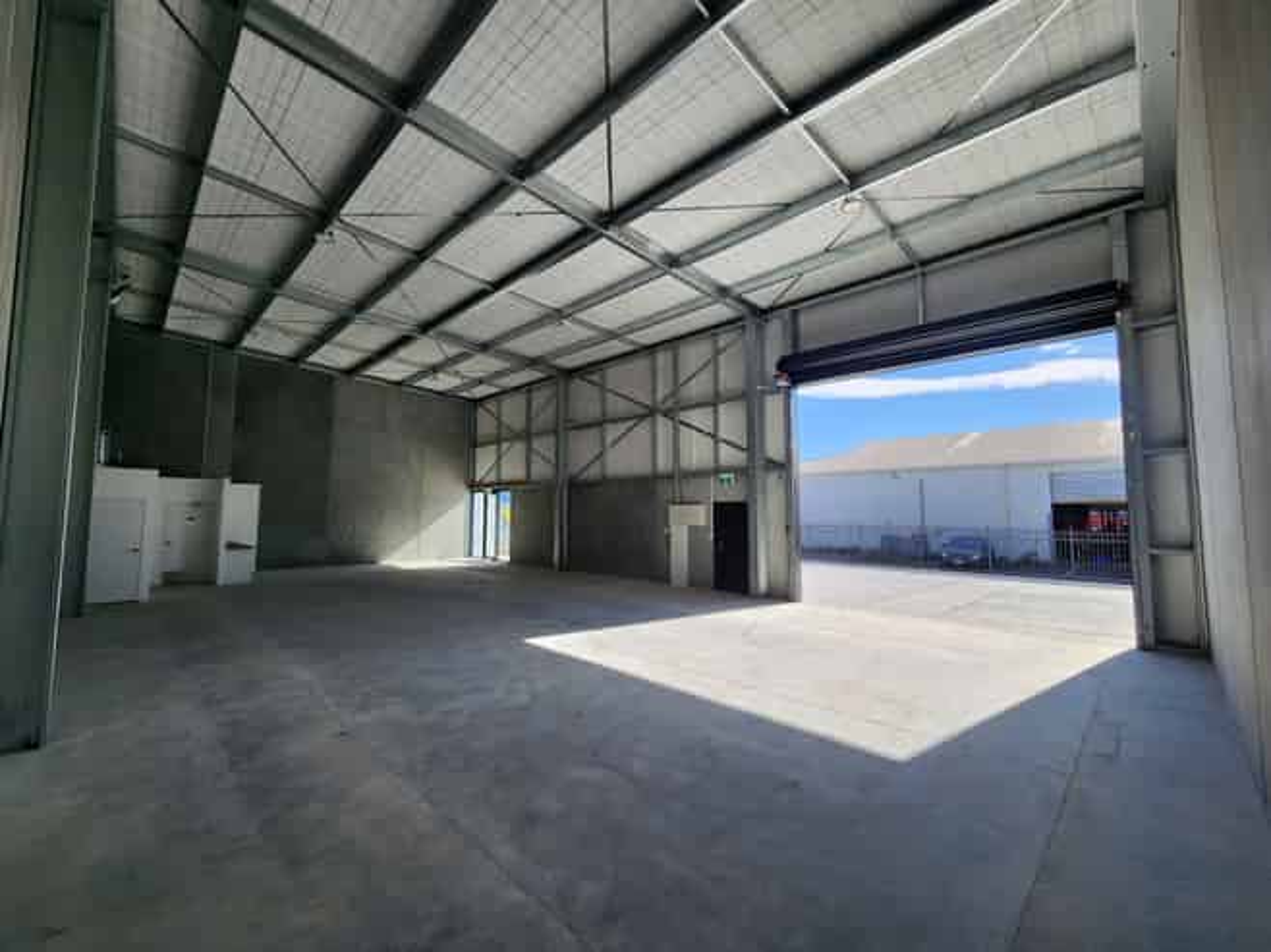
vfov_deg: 89.9
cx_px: 636
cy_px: 476
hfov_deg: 106.2
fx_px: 477
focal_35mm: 13
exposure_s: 1/781
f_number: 2.2
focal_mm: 2.2
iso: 50
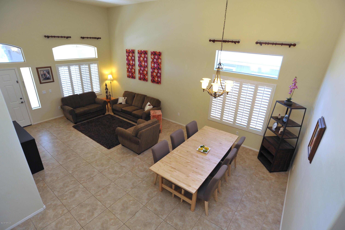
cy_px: 115
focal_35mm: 18
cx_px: 172
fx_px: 172
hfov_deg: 90.0
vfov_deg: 67.3
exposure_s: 1/30
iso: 640
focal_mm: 18
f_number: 6.3
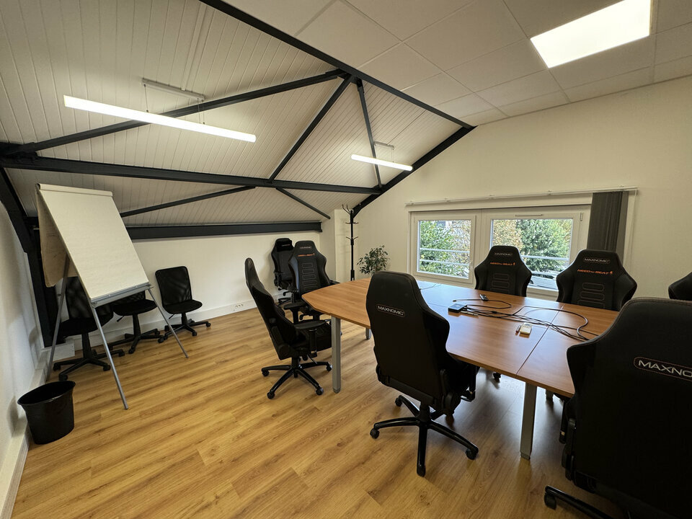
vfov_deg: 85.7
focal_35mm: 14
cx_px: 346
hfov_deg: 102.1
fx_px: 280
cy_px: 260
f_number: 2.2
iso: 125
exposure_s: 1/100
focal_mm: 2.22
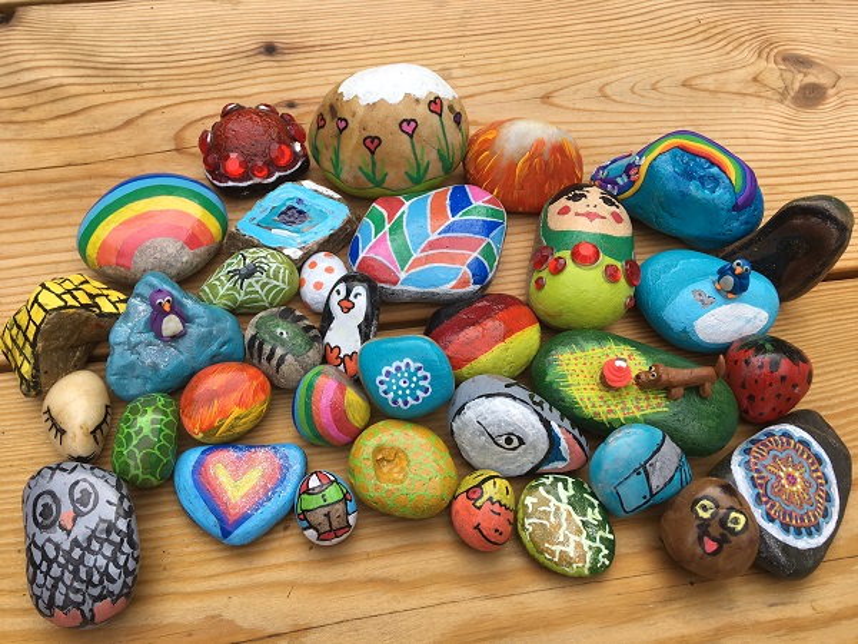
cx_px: 429
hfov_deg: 61.7
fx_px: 719
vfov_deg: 48.2
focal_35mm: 29
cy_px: 322
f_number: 2.2
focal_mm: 4.15
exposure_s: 1/434
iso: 25
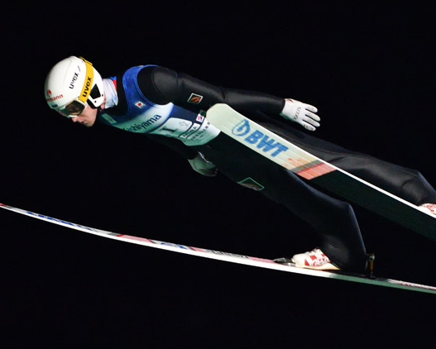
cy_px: 165
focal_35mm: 1281
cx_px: 261
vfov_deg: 1.2
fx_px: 16536
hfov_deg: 1.5
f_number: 4
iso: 3200
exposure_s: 1/320
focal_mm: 500
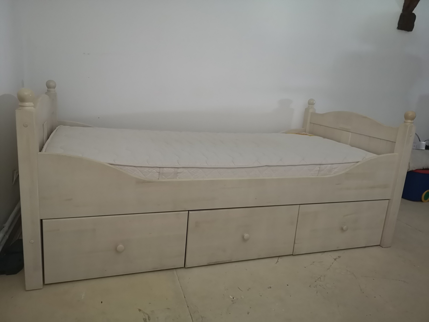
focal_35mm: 27
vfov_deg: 51.4
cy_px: 161
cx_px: 214
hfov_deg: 65.3
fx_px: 335
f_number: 1.8
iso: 640
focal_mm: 5.58
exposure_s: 1/20
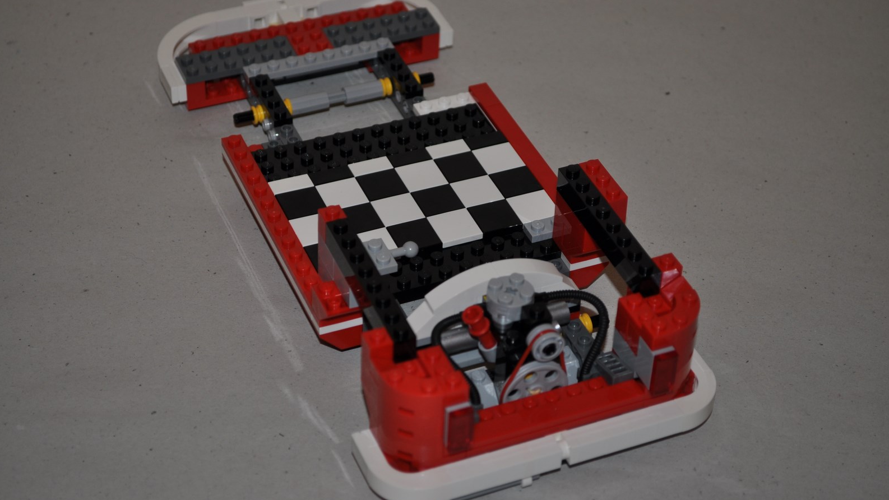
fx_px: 1791
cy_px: 222
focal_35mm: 76
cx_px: 443
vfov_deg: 15.9
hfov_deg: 27.9
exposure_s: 1/30
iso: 200
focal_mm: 48
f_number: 5.6
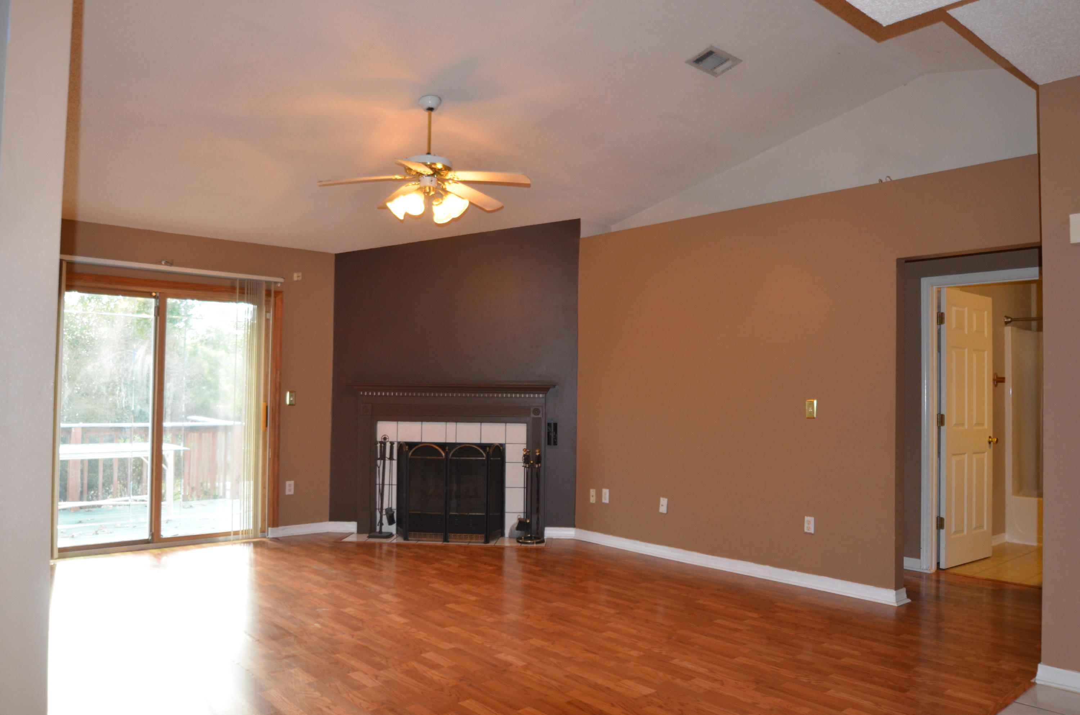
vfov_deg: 50.2
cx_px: 540
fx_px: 763
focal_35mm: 26
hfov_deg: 70.5
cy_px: 358
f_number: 4.2
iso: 560
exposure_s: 1/60
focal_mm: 17
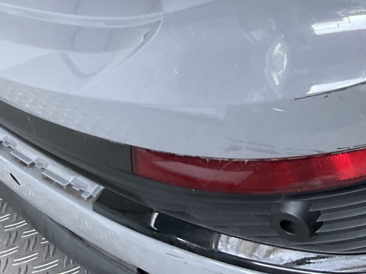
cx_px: 477
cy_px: -33
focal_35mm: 76
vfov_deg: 18.6
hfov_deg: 22.8
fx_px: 804
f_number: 1.8
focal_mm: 3
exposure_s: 1/50
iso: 100
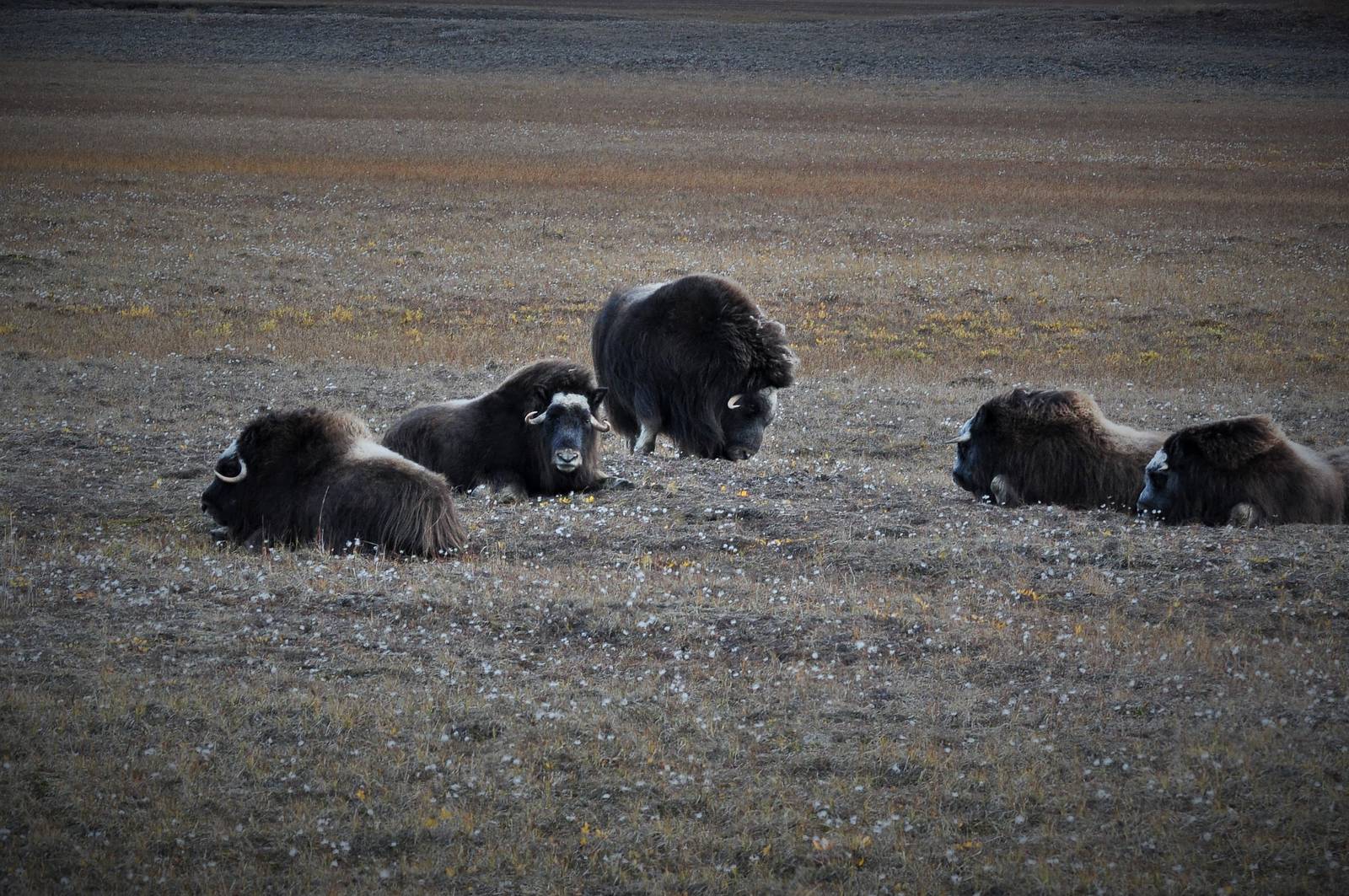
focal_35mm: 165
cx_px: 674
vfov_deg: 8.3
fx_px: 6176
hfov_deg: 12.5
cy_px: 448
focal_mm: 110
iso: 400
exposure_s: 1/160
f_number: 9
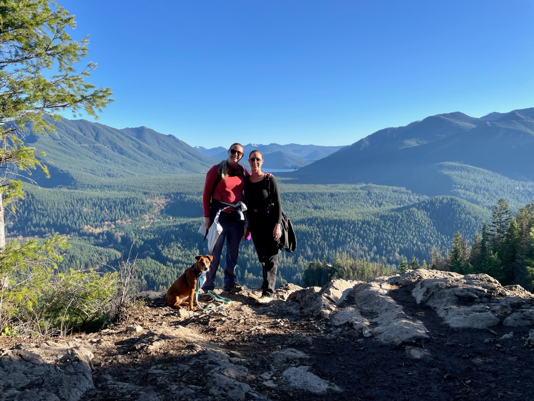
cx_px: 267
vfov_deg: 53.1
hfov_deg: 67.3
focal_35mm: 26
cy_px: 200
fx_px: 401
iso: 32
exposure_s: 1/1795
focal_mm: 4.2
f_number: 1.6
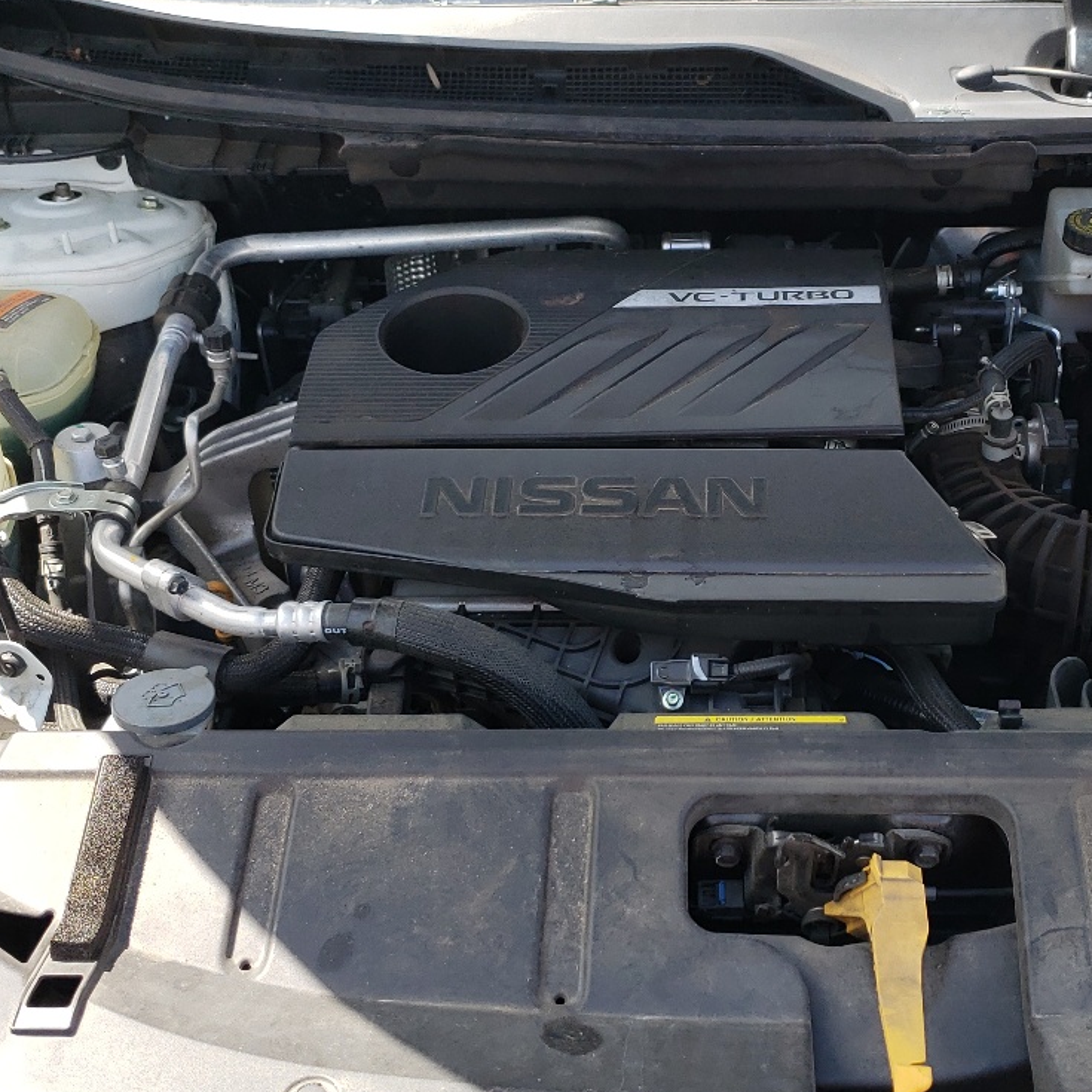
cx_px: 773
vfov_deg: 34.0
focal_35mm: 50
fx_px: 1785
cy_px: 550
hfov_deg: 33.6
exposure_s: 1/714
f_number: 1.5
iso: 50
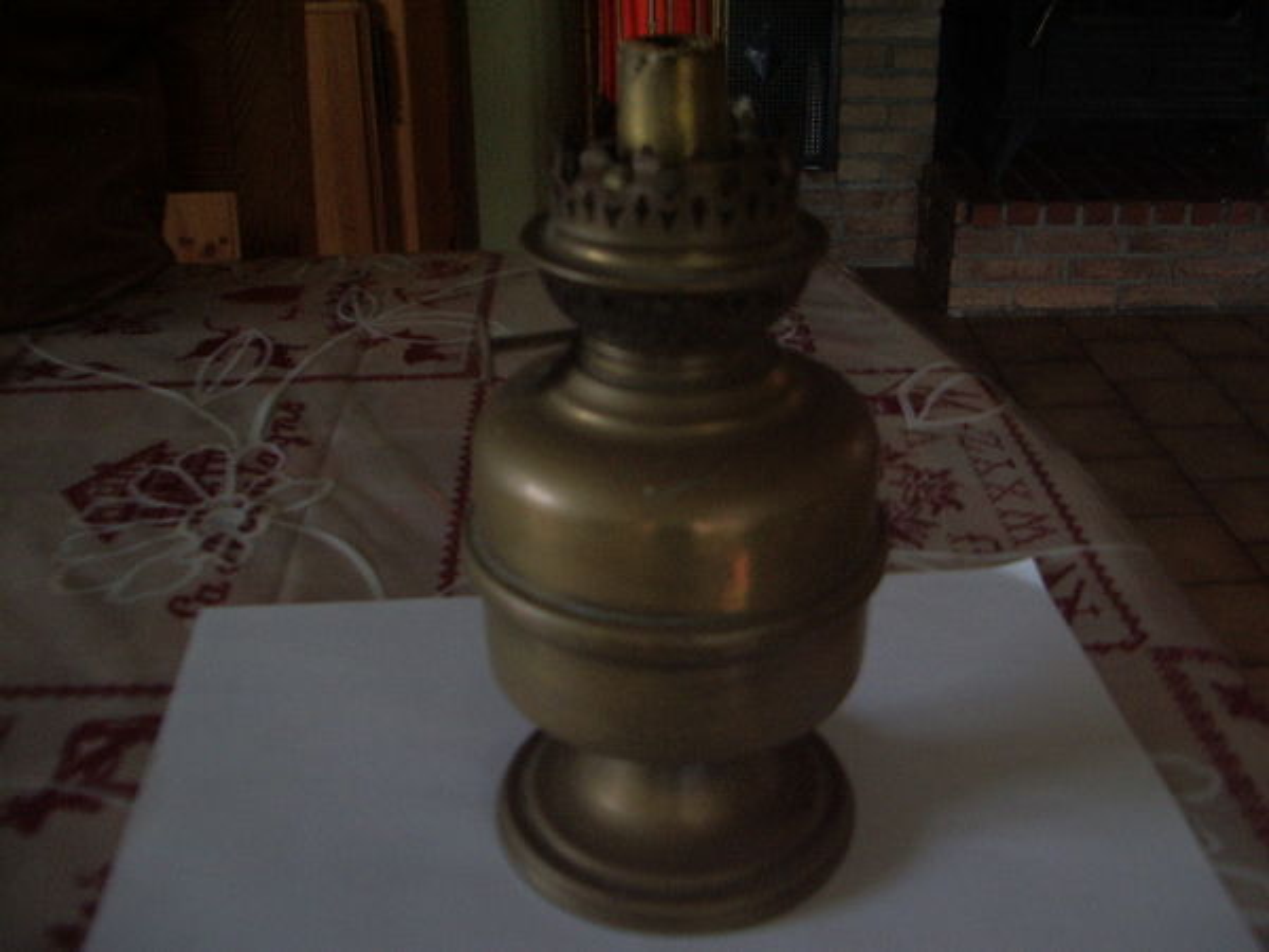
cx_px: 634
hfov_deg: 49.0
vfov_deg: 37.7
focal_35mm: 38
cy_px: 476
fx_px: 1393
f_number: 2.6
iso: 200
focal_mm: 5.8
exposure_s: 1/15
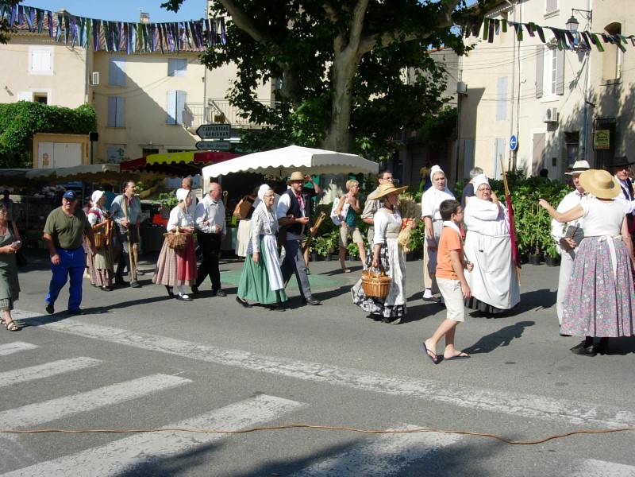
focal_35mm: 38
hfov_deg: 49.0
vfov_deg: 37.7
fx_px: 697
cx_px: 318
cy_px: 238
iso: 64
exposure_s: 1/542
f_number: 4.8
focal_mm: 7.8
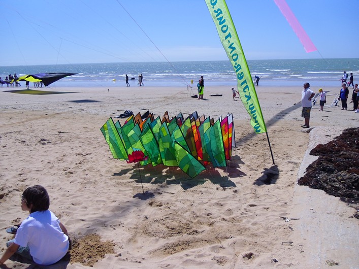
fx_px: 321
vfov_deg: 45.4
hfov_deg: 58.4
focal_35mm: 31
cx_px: 180
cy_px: 134
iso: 80
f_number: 9.5
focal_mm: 5.6
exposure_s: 1/215
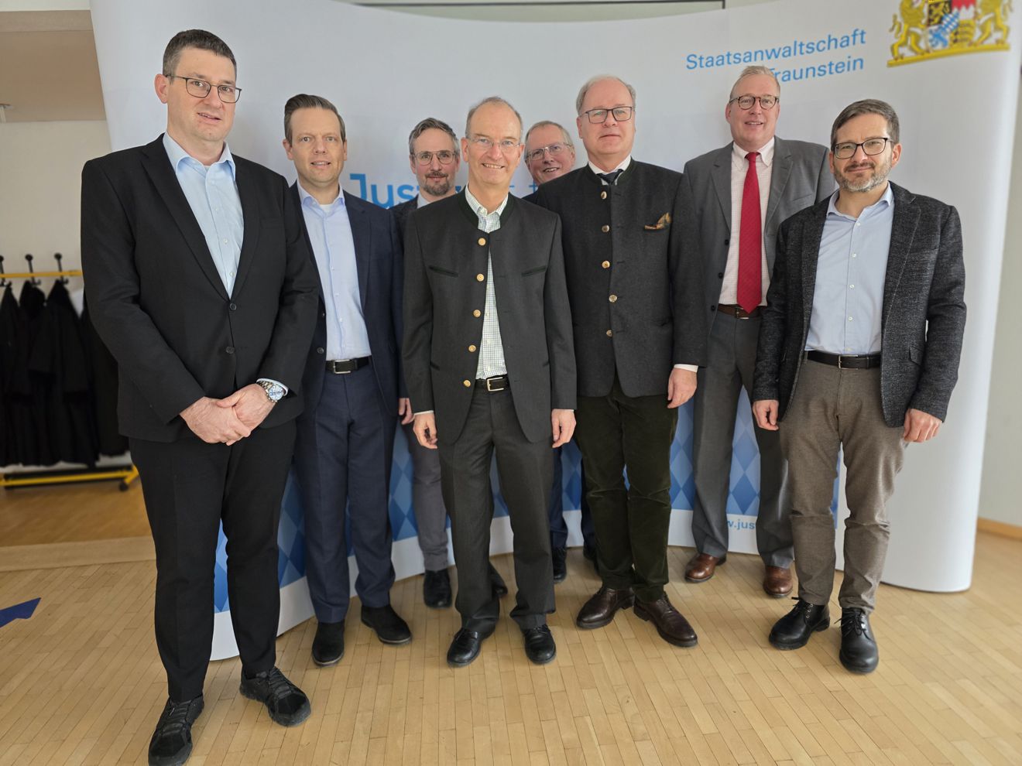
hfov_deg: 73.9
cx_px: 511
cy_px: 383
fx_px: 679
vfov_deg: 58.9
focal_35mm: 23
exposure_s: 1/100
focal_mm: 6.3
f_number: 1.7
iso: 500
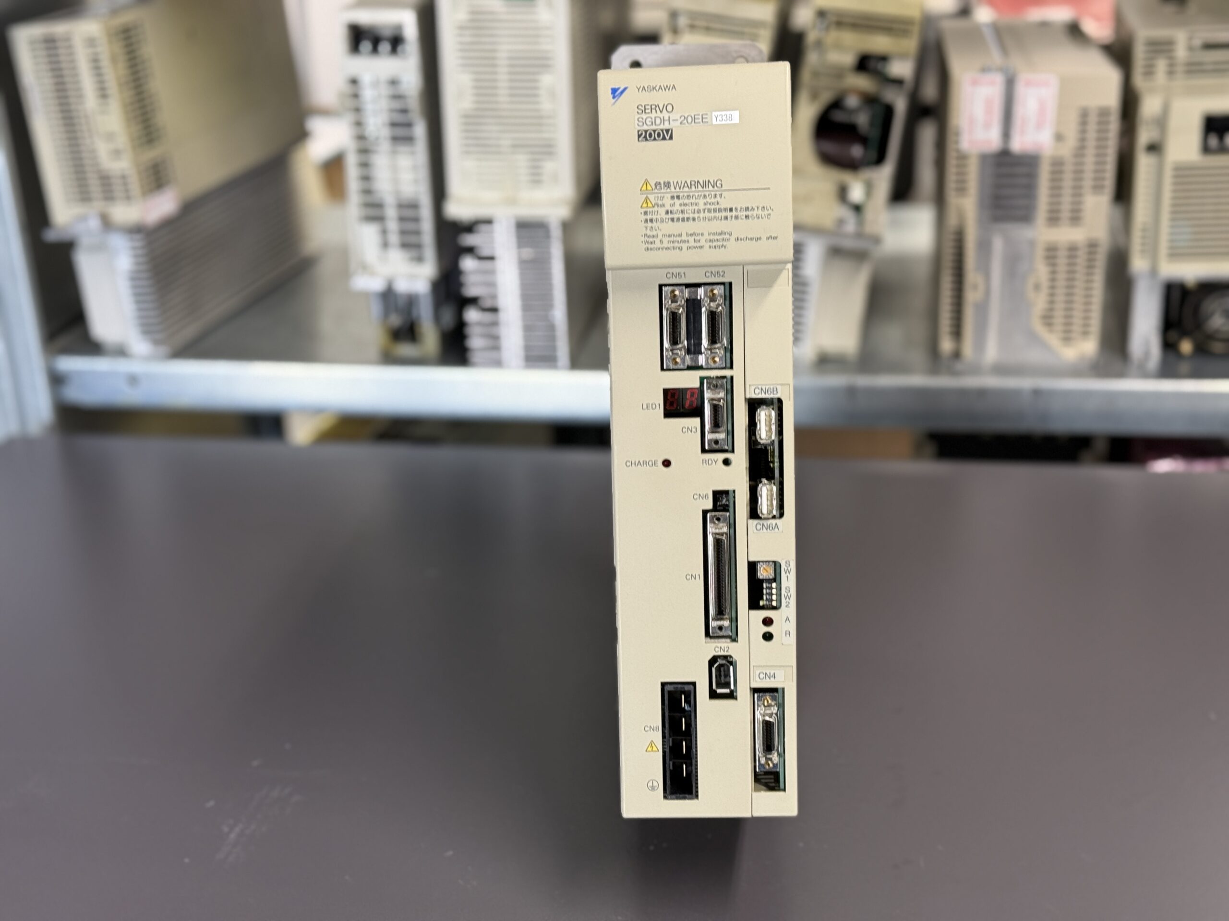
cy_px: 460
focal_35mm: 48
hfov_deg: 39.7
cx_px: 614
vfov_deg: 30.3
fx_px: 1704
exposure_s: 1/50
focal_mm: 6.76
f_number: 1.78
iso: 160
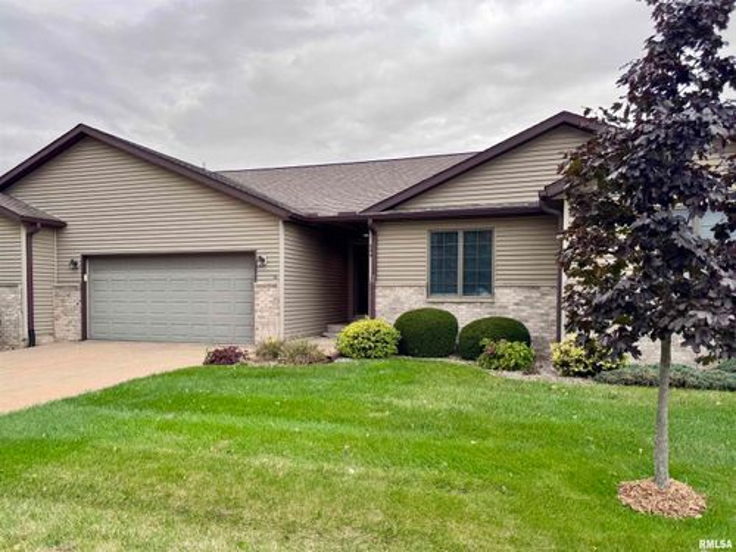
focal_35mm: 24
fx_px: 510
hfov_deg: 71.6
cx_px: 368
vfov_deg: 56.8
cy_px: 276
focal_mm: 6.76
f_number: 1.78
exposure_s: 1/822
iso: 80
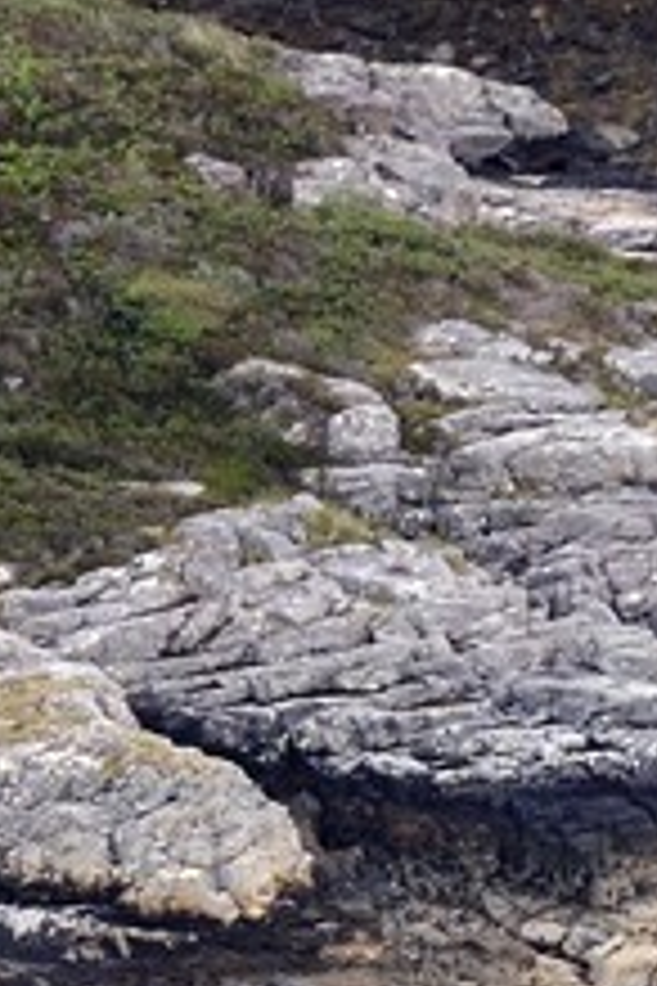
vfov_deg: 1.4
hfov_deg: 0.9
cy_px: 2517
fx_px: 39964
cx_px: -742
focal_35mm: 1460
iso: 800
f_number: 6.3
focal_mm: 200
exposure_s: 1/800
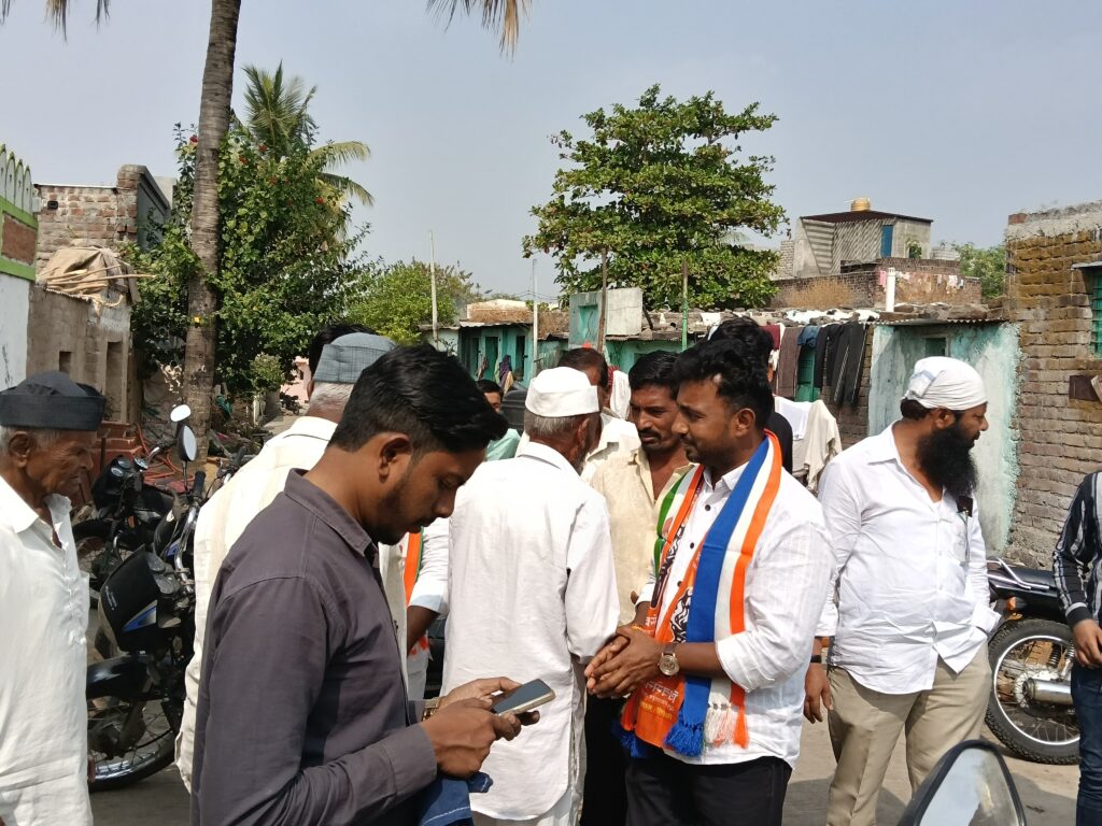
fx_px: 1114
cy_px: 413
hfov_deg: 52.6
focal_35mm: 35
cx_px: 551
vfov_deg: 40.7
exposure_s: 1/806
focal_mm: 3.98
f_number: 1.8
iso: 64
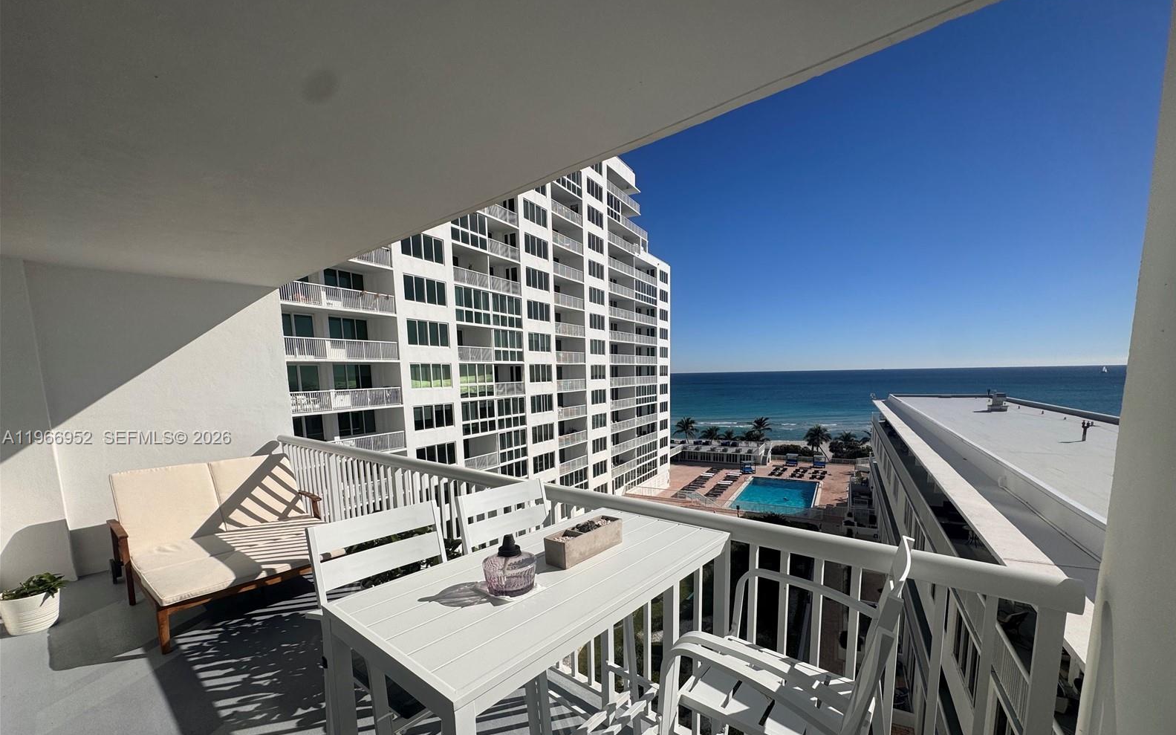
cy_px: 438
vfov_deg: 74.0
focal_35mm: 15
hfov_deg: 101.5
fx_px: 481
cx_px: 594
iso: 32
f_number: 2.2
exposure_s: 1/4630
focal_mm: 2.22
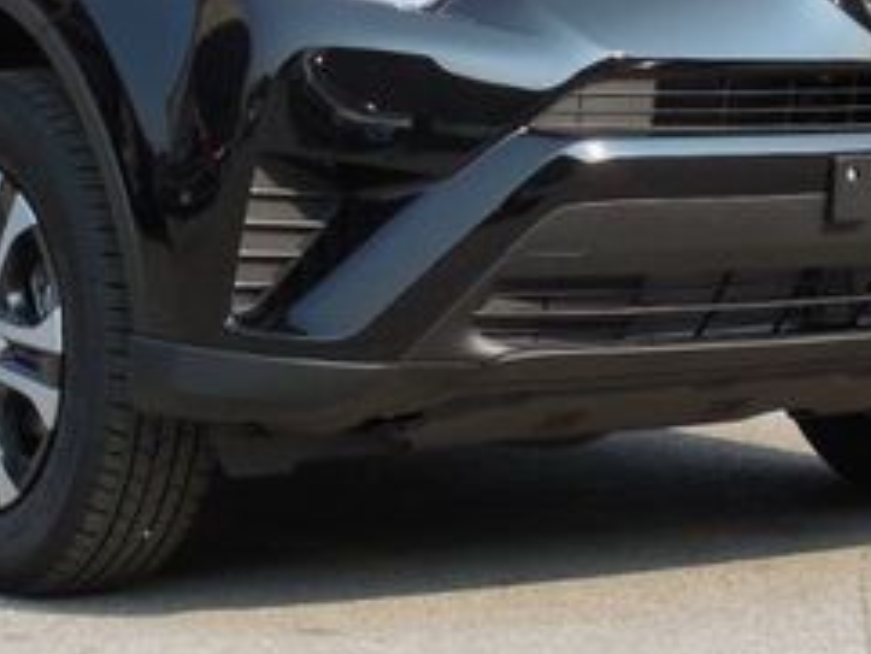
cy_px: -123
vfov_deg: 8.0
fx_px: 4607
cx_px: 220
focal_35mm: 183
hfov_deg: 10.8
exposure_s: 1/250
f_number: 4.4
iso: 125
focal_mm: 12.5
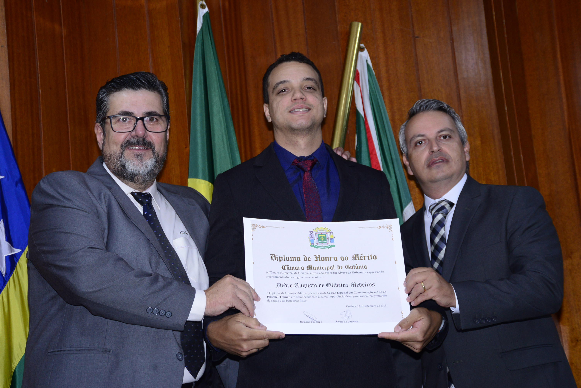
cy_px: 194
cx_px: 290
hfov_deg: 30.5
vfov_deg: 20.6
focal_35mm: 66
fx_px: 1066
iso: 1600
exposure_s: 1/125
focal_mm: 66
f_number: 5.3
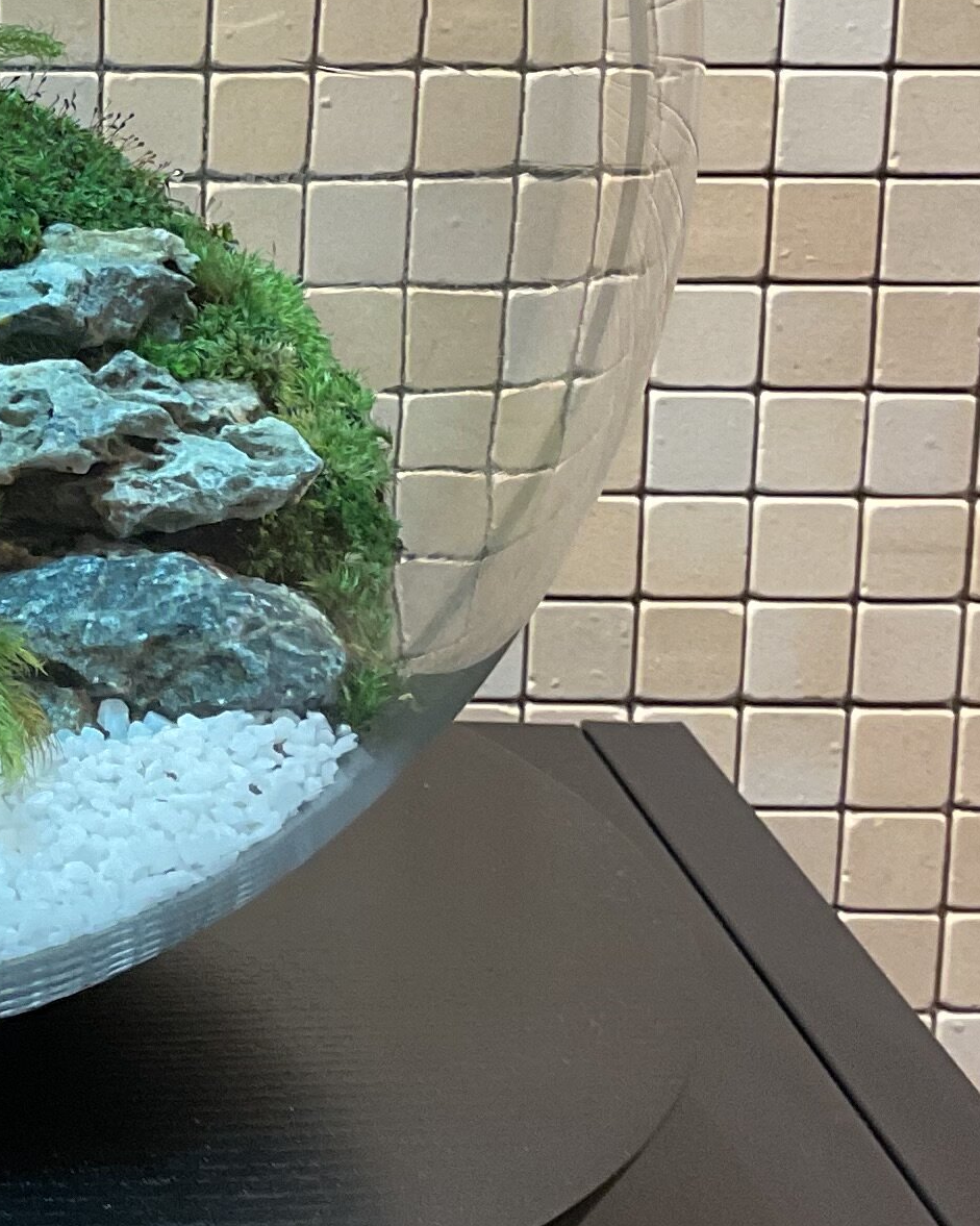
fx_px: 3518
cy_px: 85
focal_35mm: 97
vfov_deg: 19.4
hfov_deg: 14.8
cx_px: -488
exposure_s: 1/100
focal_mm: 3
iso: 64
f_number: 1.8
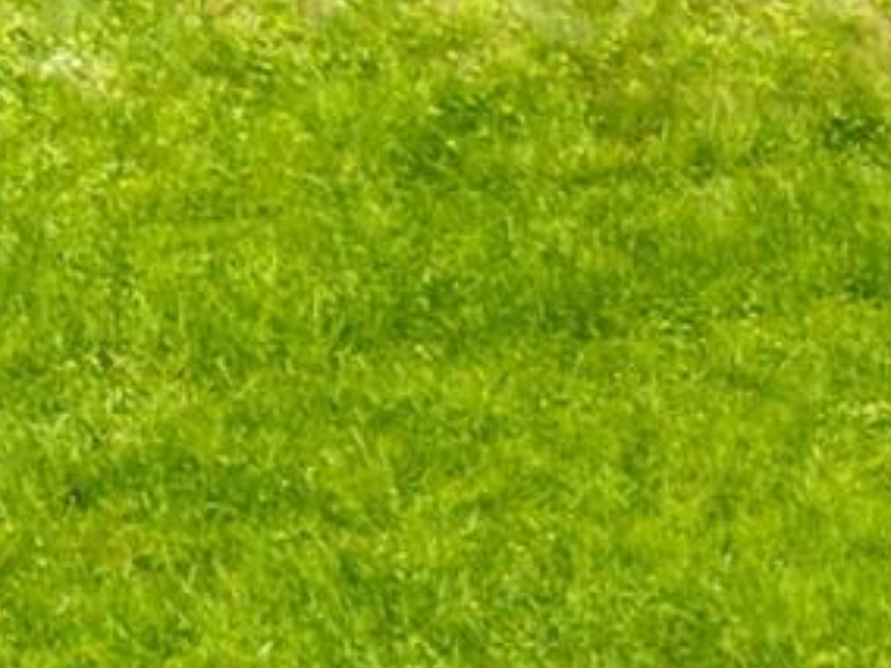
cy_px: -1439
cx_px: -2102
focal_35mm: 173
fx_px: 4453
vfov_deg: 7.4
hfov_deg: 8.6
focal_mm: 6.72
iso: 110
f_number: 1.7
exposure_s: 1/1600
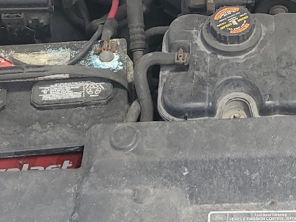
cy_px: -39
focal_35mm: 95
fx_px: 812
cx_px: 328
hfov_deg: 19.7
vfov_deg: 15.0
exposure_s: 1/2000
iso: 50
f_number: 1.5
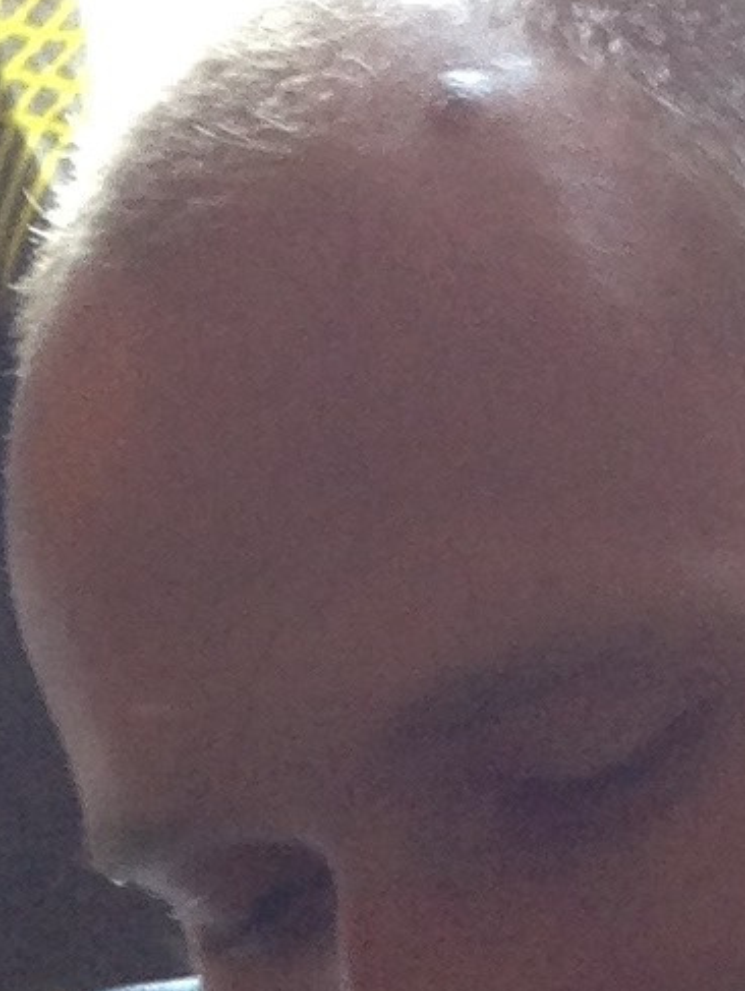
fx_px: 6333
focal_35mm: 221
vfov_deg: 7.9
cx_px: 454
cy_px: 2763
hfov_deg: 6.7
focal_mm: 4.12
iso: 80
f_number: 2.4
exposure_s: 1/20
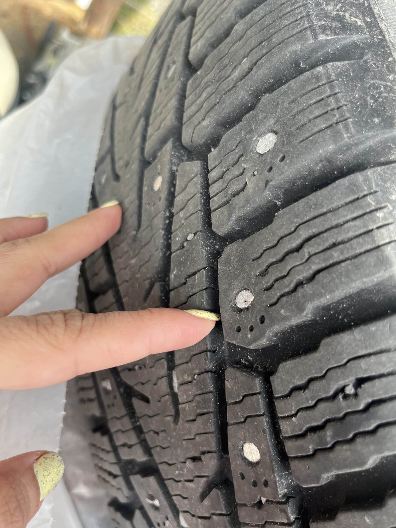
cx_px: 204
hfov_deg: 51.3
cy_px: 268
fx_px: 412
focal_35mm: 27
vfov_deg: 65.3
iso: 40
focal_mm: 5.1
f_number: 1.6
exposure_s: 1/211
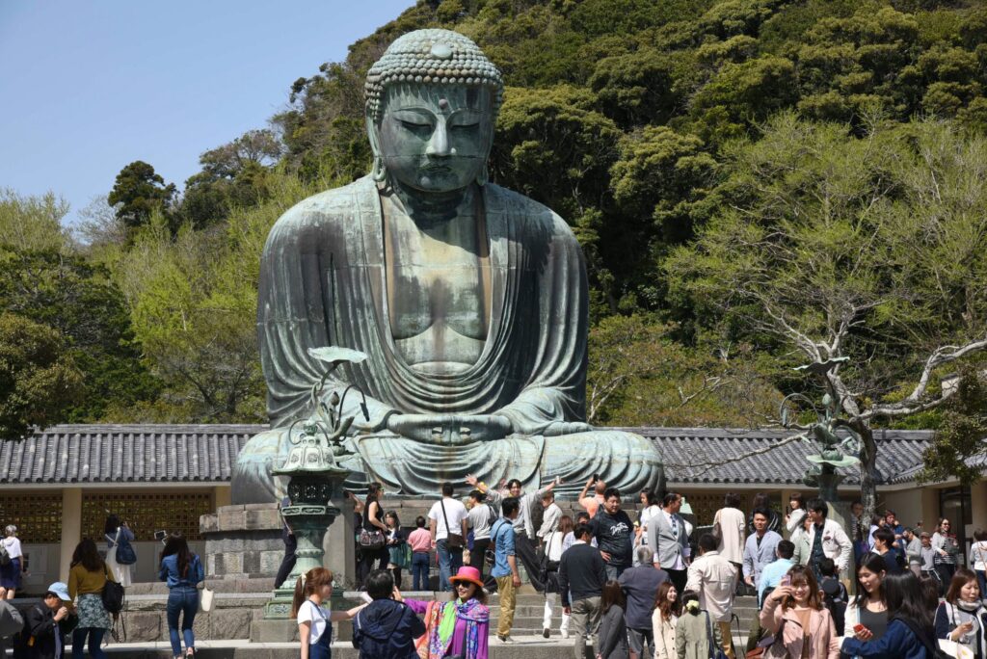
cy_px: 330
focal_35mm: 92
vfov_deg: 14.9
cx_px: 494
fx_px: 2524
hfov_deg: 22.1
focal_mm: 92
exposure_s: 1/500
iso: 320
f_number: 11
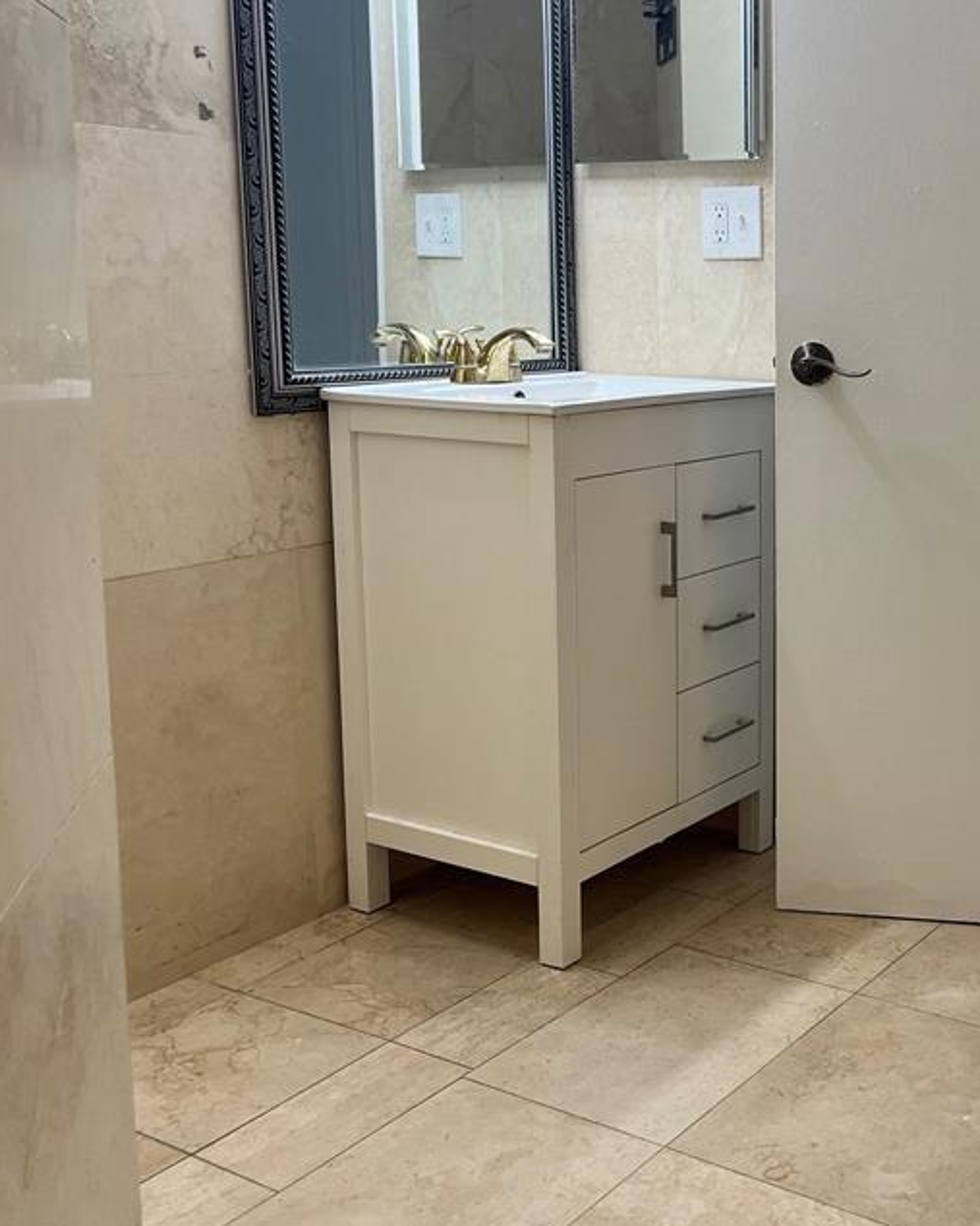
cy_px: 493
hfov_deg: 34.4
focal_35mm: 41
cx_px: 889
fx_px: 1487
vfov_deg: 44.6
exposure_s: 1/120
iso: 100
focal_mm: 5.1
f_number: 1.6
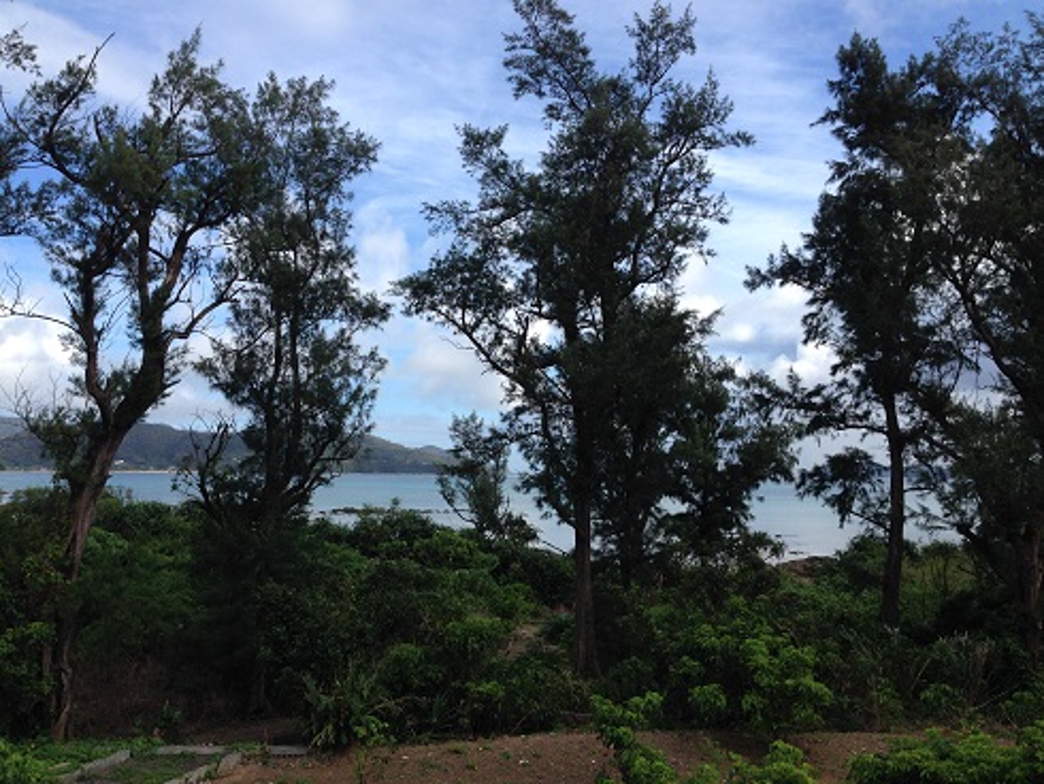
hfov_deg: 55.3
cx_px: 522
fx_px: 996
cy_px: 392
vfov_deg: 43.0
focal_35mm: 33
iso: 50
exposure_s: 1/1085
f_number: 2.4
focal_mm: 4.12
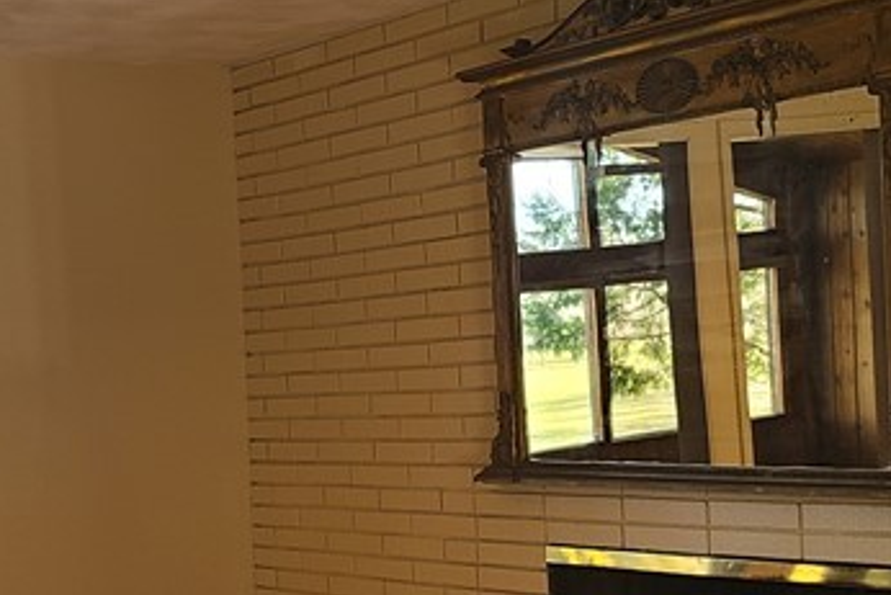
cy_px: 474
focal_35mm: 80
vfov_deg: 17.0
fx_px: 1981
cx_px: 196
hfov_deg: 25.0
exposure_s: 1/60
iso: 64
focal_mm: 5.4
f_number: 1.8
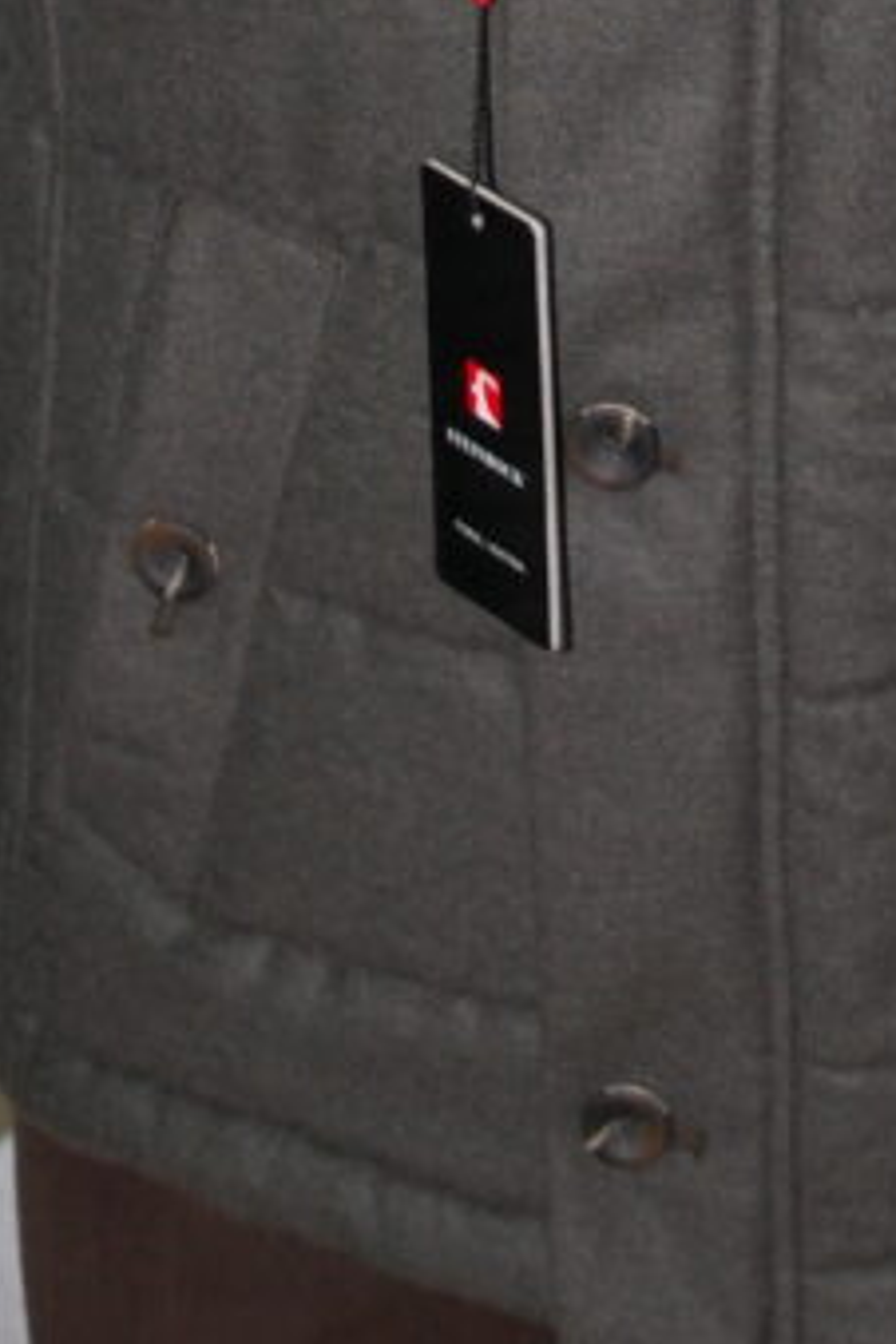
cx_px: 630
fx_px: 5562
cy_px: -613
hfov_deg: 9.2
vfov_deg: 13.1
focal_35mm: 149
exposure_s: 1/60
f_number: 4.5
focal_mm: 28
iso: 400
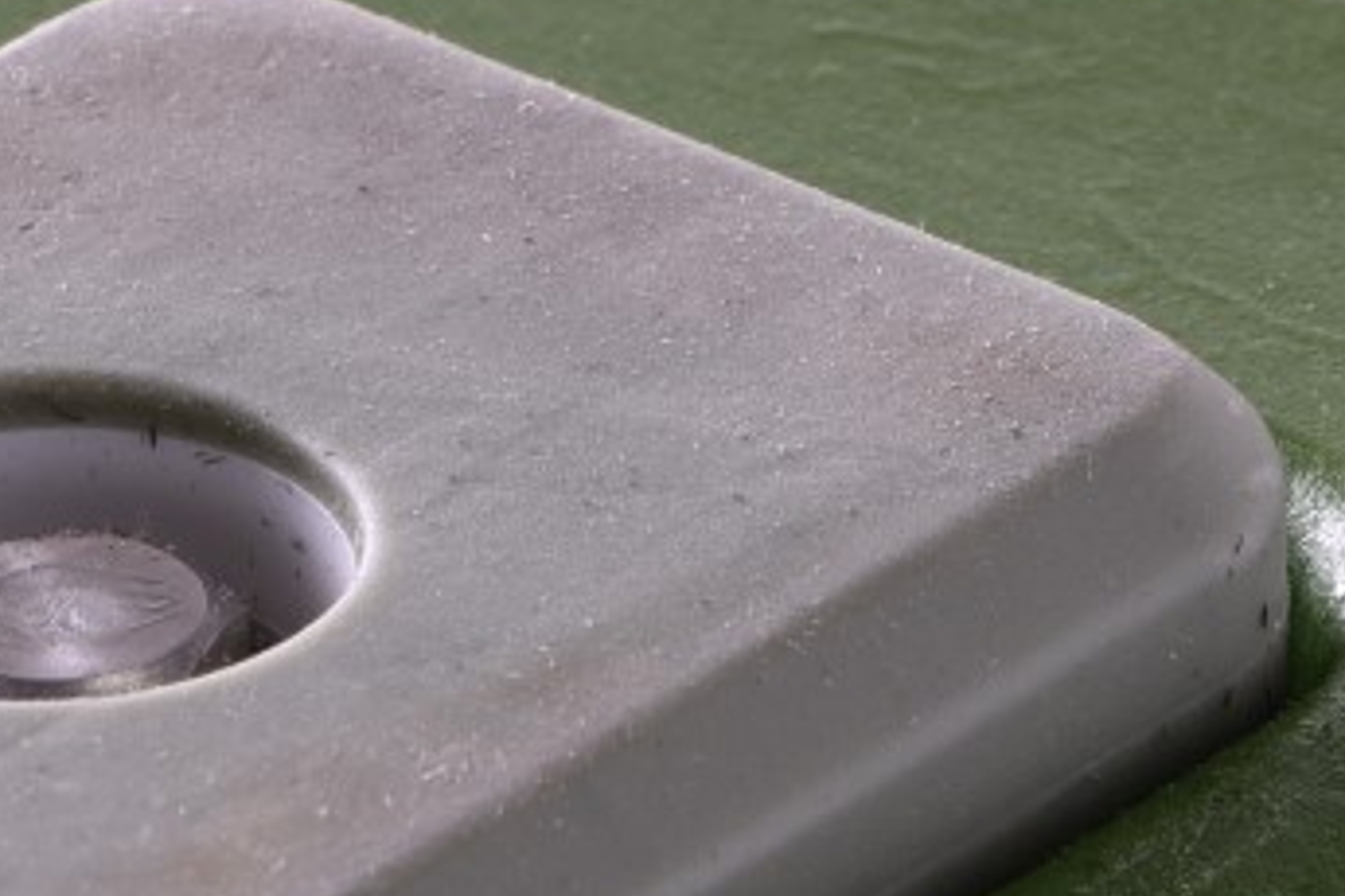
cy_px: 1048
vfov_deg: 2.8
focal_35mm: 492
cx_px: -51
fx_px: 18380
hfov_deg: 4.2
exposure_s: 1/25
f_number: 14
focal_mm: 105
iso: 100
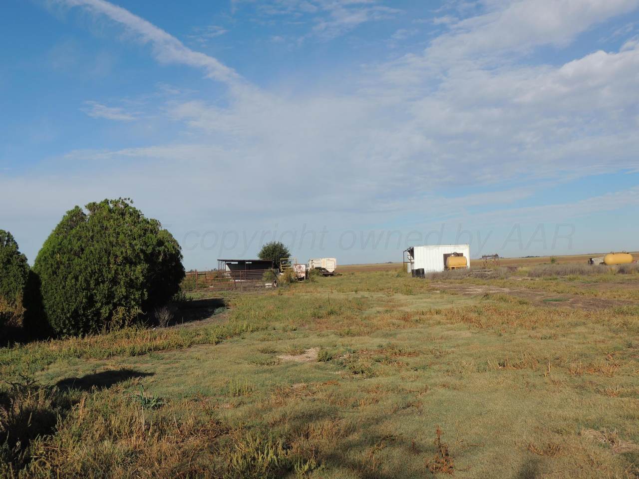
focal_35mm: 40
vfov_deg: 36.0
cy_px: 240
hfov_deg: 46.8
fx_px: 738
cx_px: 320
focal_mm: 7.1
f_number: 3.7
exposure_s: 1/1250
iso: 100
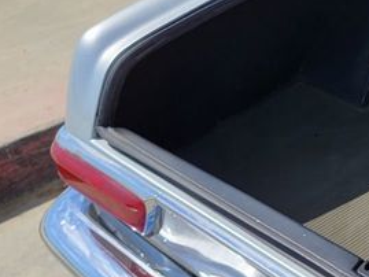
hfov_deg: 29.4
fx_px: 608
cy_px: 214
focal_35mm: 57
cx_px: 433
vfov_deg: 25.3
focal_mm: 6.7
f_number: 1.8
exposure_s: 1/769
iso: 16
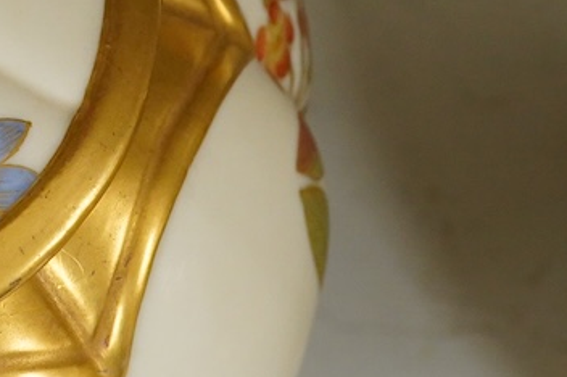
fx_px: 2266
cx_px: -234
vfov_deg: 9.4
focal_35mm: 144
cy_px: -31
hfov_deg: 13.6
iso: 2500
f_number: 9
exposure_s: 1/160
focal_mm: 30
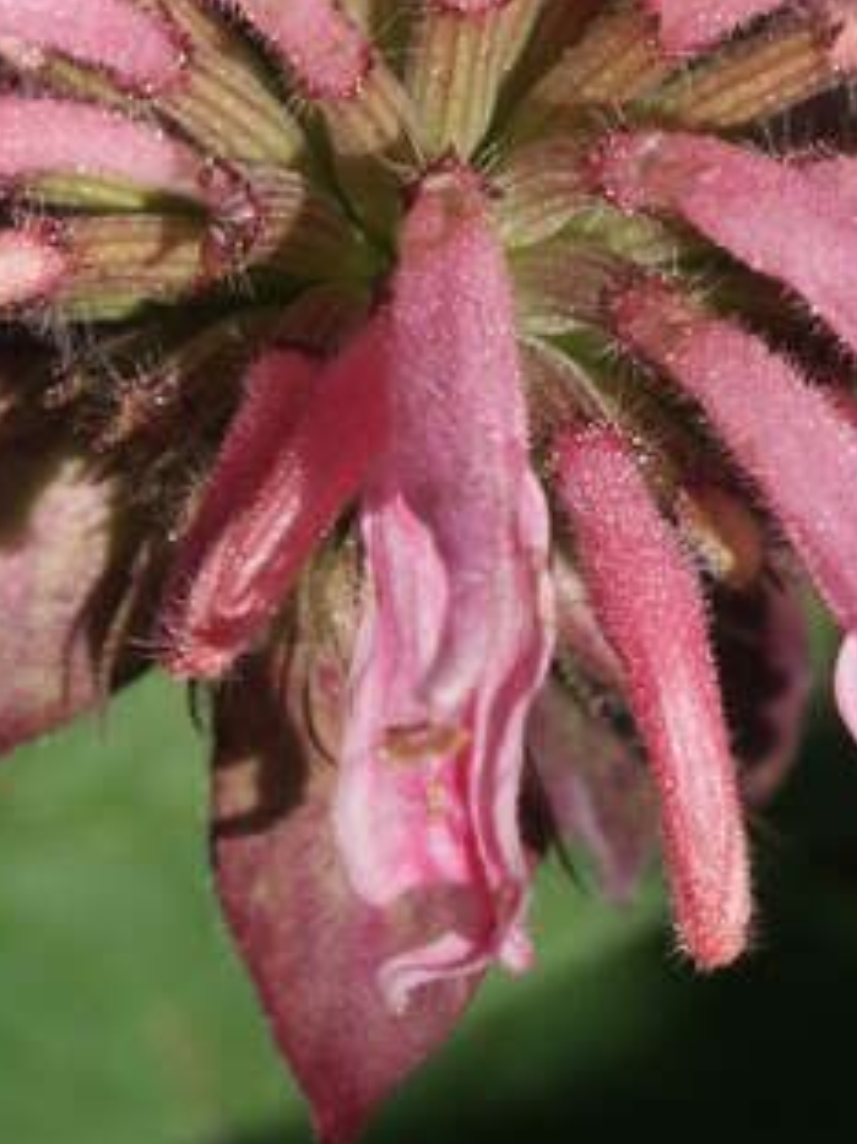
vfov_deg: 4.6
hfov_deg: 3.5
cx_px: 463
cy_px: 208
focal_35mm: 429
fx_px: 14171
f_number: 9.5
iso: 100
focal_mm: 50.69
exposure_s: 1/250
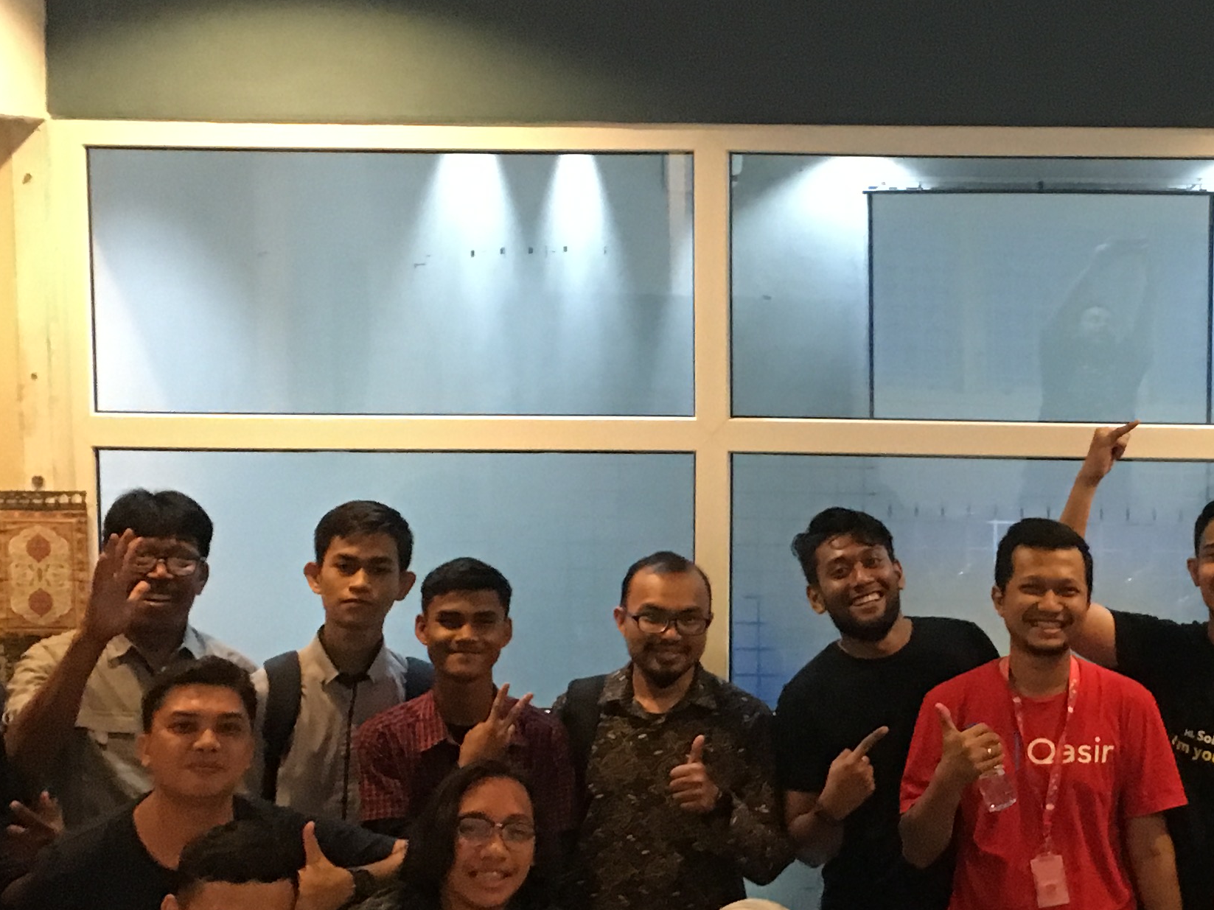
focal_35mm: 71
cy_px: 533
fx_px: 2490
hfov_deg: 26.7
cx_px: 1028
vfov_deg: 20.7
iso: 250
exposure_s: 1/17
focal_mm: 4.15
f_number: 2.2
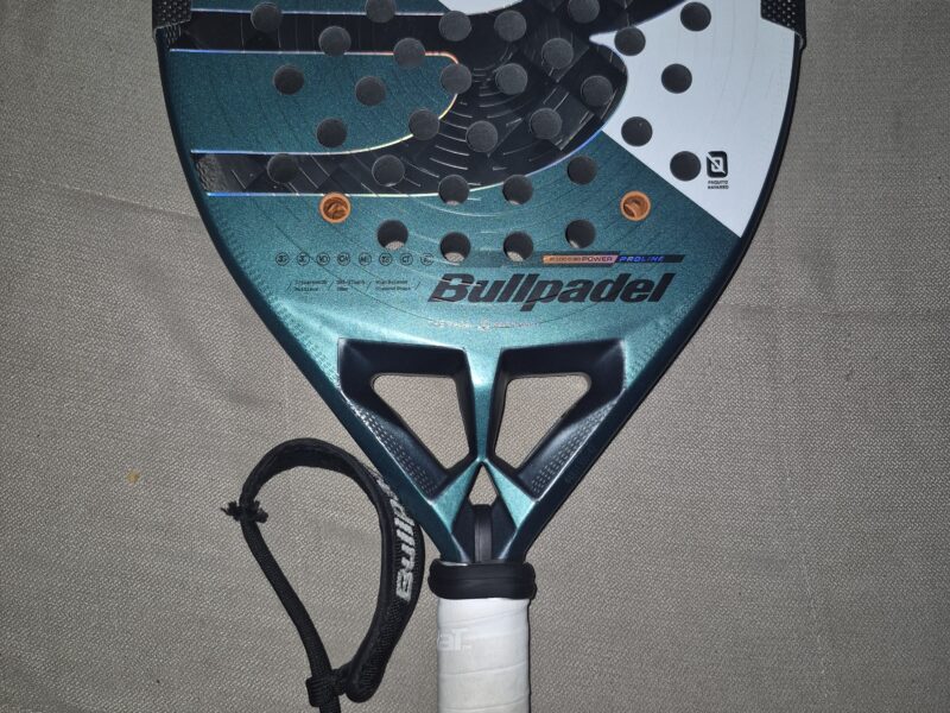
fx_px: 631
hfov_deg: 73.9
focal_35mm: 23
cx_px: 475
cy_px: 356
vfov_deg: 58.9
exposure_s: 1/50
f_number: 1.8
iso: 50
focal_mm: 5.4
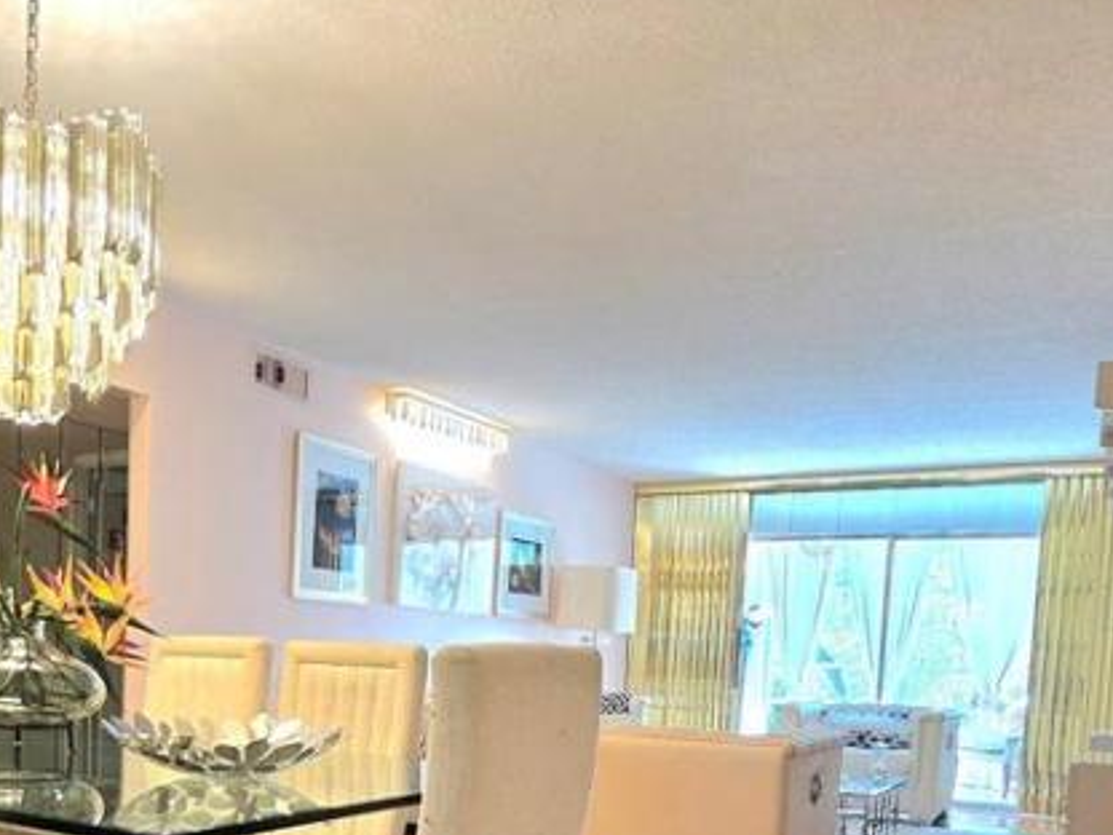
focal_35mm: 30
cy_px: 725
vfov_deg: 43.4
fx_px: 965
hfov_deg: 59.1
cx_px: 408
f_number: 2.2
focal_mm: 2.2
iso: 64
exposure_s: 1/60.2
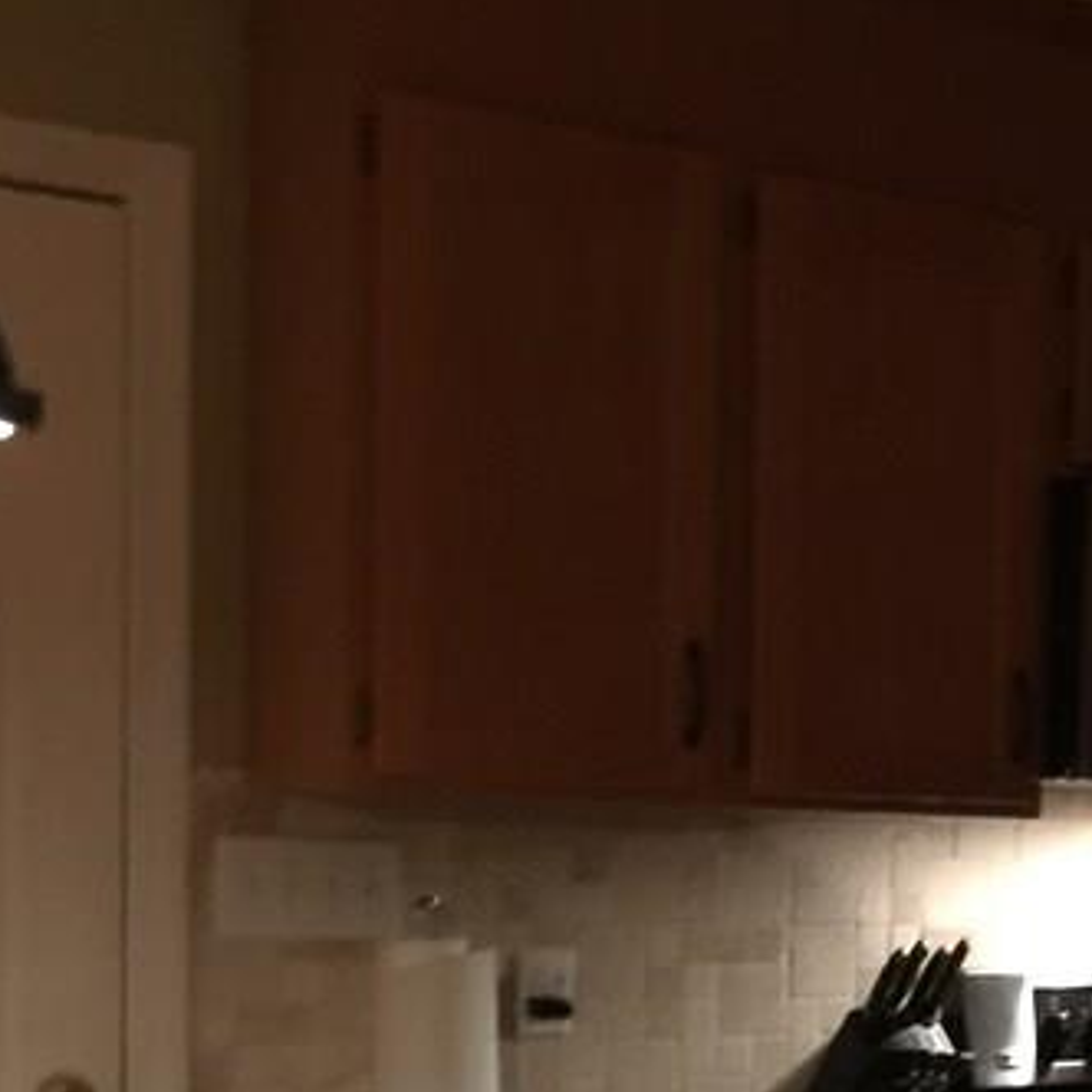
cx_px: 1566
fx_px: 2820
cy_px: 1072
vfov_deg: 21.2
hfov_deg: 19.5
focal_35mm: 79
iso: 160
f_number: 2.2
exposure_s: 1/4
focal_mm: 4.15
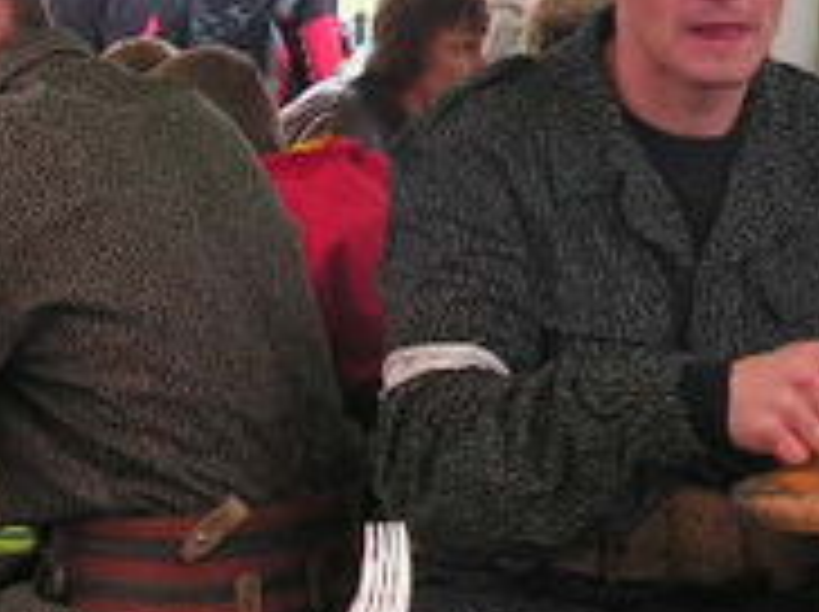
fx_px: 2339
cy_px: 151
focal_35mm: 99
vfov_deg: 14.8
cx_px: 819
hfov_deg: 19.3
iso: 64
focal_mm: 6
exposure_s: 1/40
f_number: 4.8
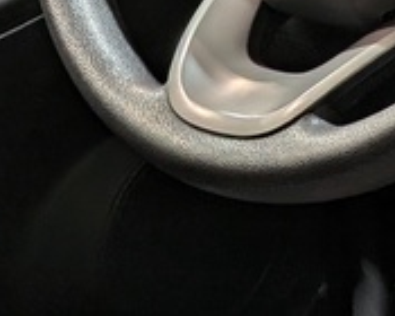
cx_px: 810
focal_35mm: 137
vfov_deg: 11.3
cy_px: 138
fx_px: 1602
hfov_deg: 12.3
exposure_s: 1/132
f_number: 1.7
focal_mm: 4.53
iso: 27
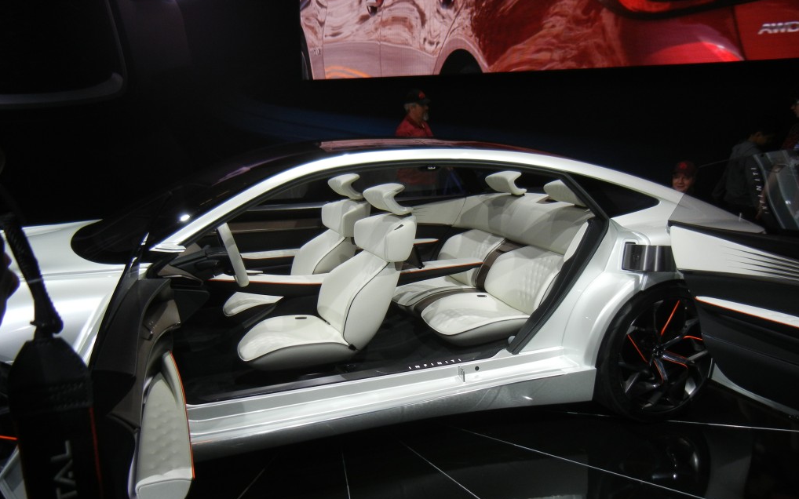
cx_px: 400
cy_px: 295
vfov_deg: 39.3
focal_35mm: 32
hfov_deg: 59.7
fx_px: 697
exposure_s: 1/250
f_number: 3.5
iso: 228
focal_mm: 5.4
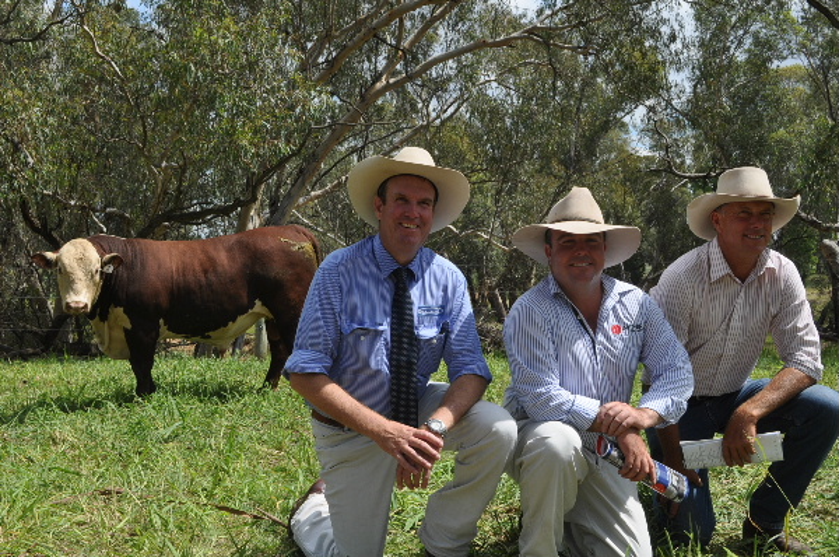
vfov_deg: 34.1
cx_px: 420
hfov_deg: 49.6
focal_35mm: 39
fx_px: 907
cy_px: 278
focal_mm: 26
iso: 200
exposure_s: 1/160
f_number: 13
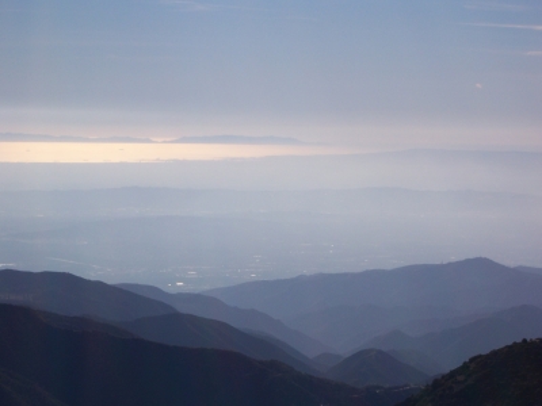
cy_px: 203
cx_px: 271
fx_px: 2067
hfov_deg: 14.9
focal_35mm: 132
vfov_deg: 11.2
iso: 80
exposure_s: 1/1000
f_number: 8
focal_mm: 22
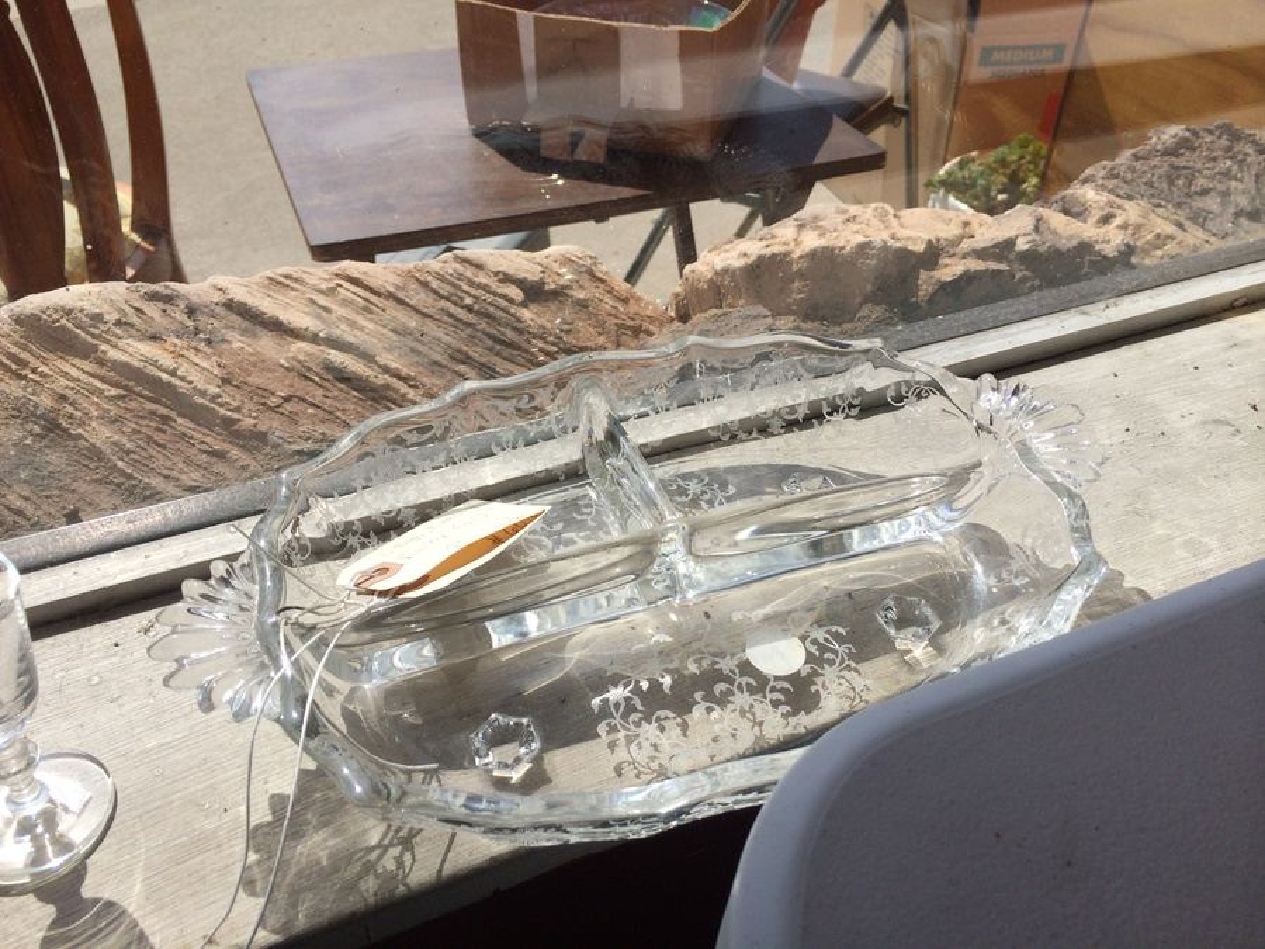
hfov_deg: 60.0
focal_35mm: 30
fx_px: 1096
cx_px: 632
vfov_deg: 46.8
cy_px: 474
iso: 40
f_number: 2.2
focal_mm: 4.12
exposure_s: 1/3731
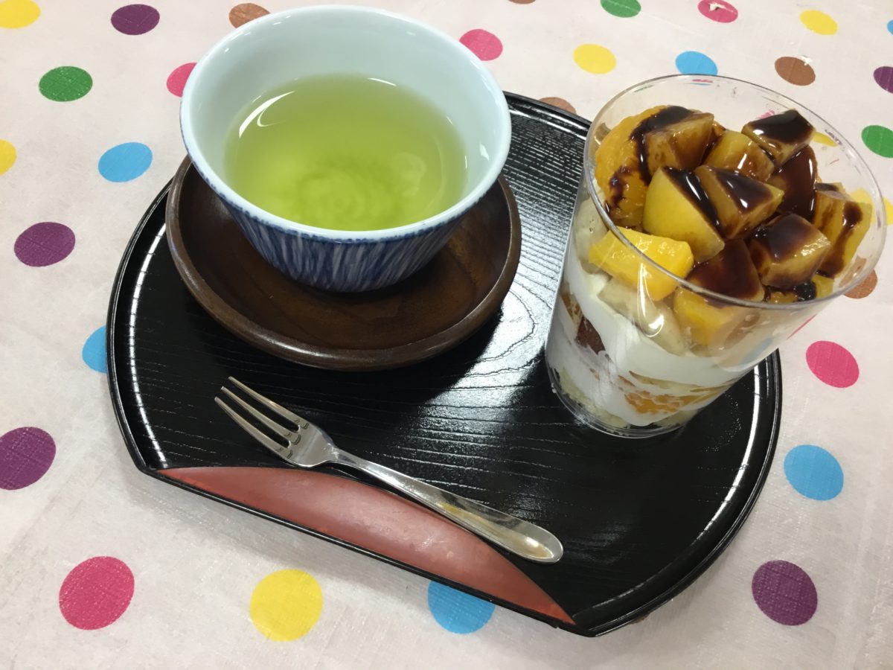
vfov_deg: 45.4
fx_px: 800
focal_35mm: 31
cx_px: 446
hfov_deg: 58.4
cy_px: 335
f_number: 2.4
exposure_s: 1/30
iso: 64
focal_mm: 3.3
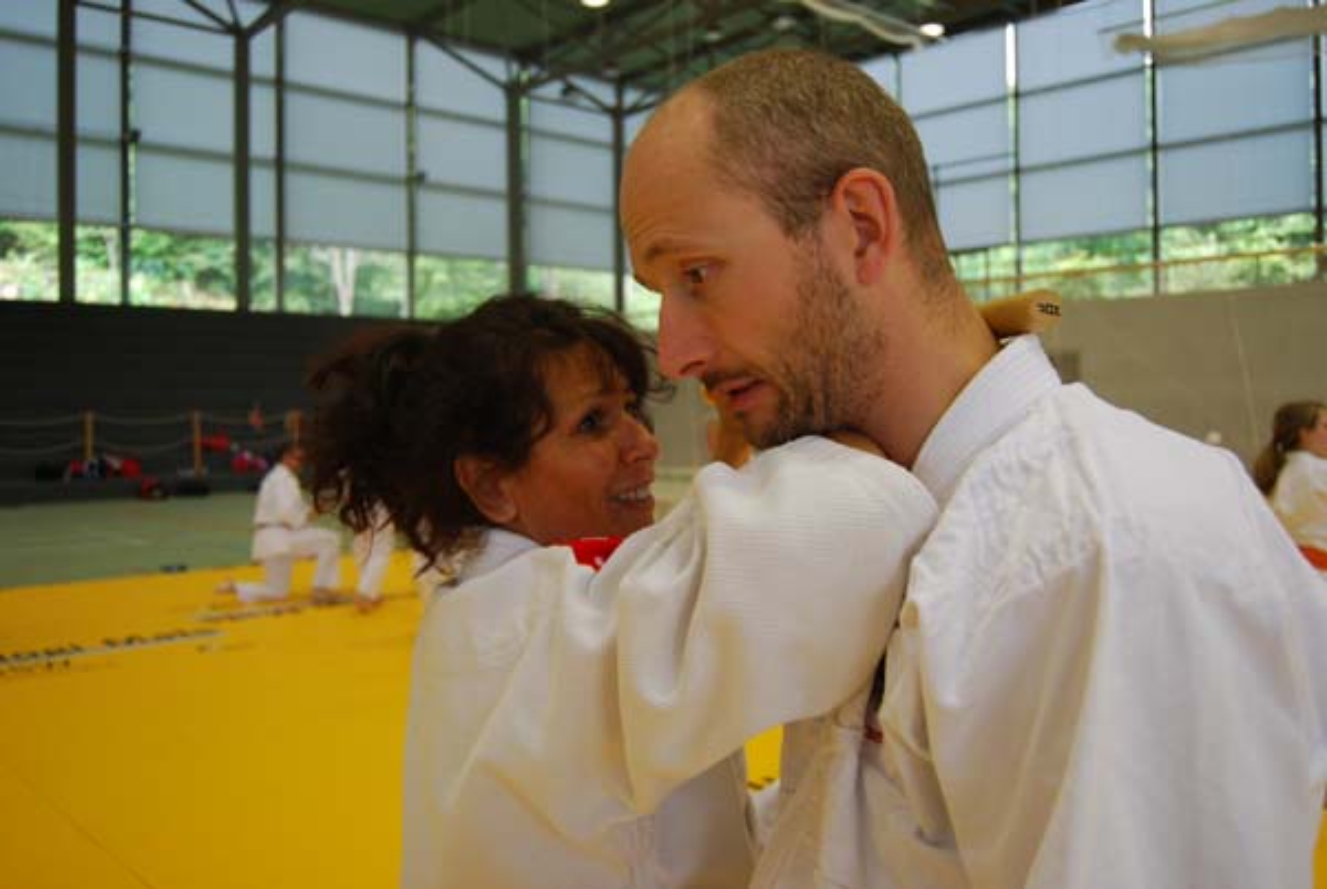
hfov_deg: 61.9
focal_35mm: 30
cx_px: 664
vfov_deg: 43.7
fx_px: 1107
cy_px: 444
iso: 200
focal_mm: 20
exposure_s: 1/40
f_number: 3.8
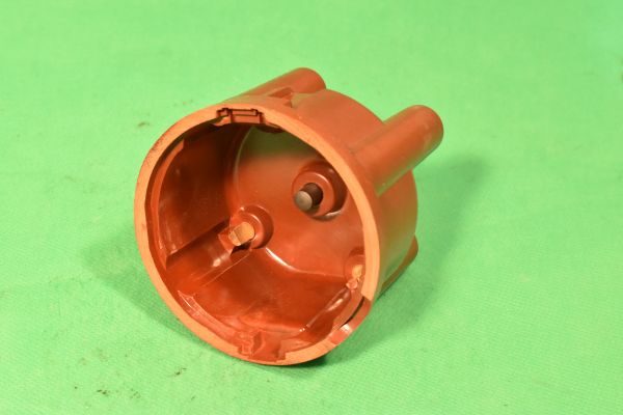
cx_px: 312
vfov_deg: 16.6
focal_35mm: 82
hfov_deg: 24.6
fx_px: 1428
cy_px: 208
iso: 3600
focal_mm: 55
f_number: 16
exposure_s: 1/100
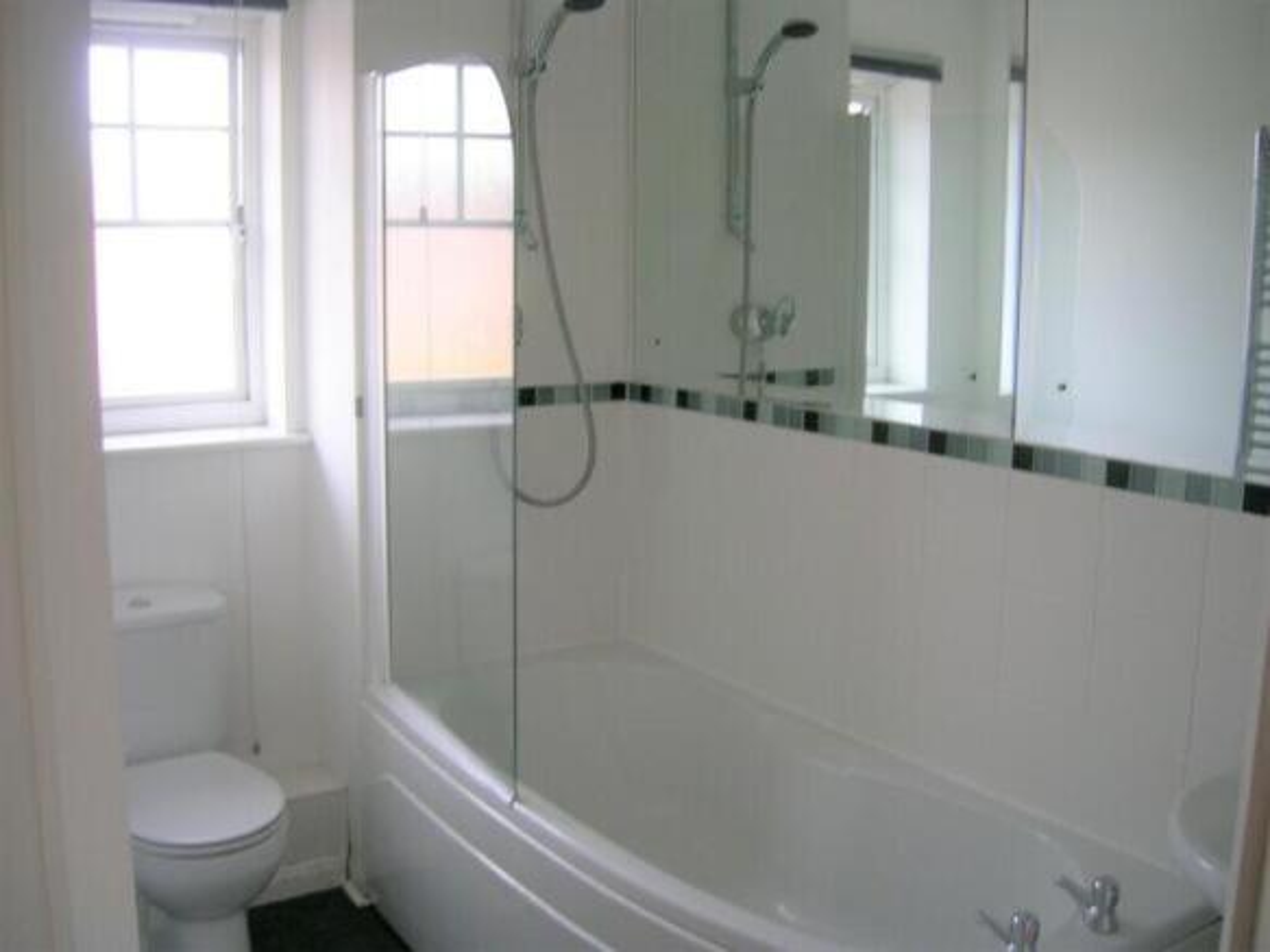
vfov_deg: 40.7
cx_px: 635
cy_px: 476
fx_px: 1284
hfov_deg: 52.6
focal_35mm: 35
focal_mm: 5.4
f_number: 2.8
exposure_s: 1/44.8
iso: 50
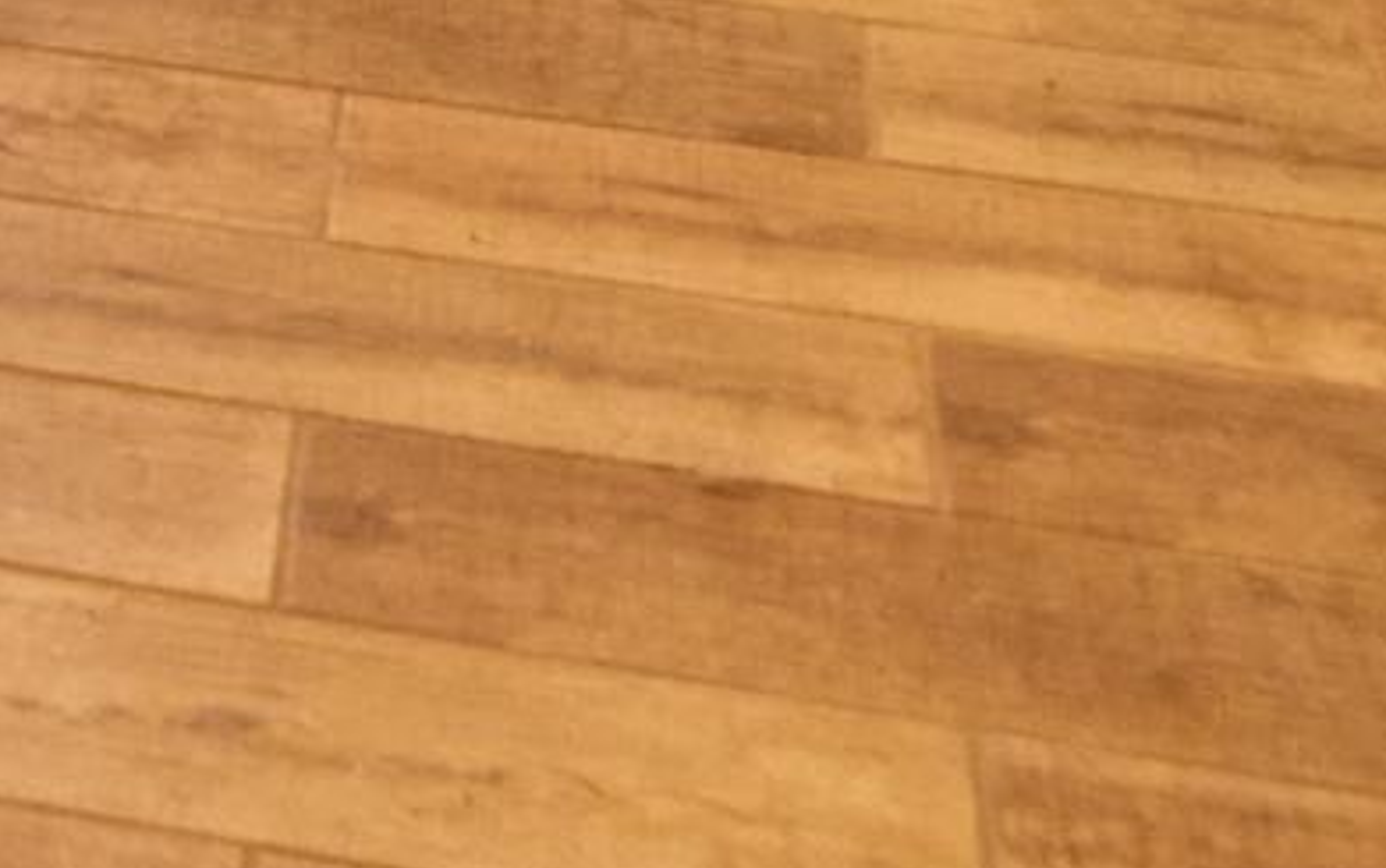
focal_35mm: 128
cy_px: -1998
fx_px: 4838
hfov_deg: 14.0
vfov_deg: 8.2
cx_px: -1312
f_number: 2.5
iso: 3200
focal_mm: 16
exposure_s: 1/160
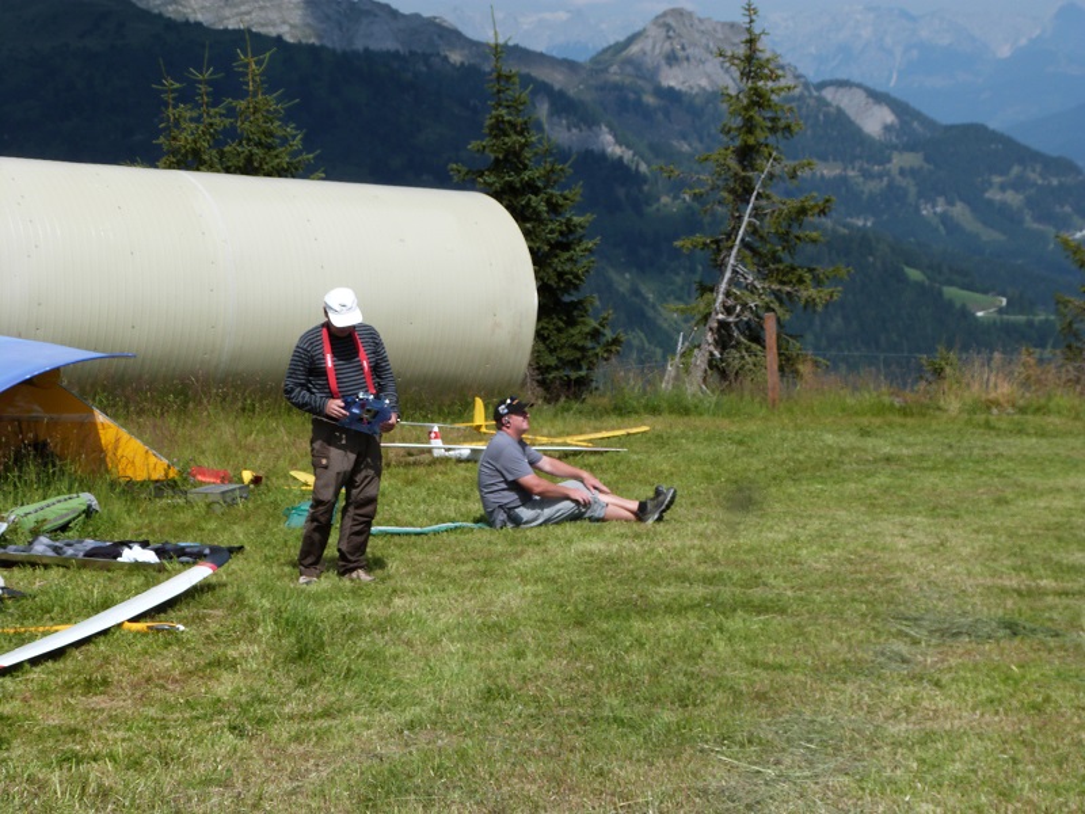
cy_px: 407
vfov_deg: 17.6
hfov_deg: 23.3
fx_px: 2633
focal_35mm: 84
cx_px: 542
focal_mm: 15.1
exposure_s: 1/640
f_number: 5.6
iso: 100
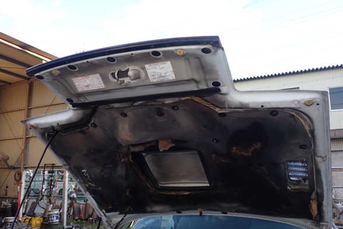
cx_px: 175
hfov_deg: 58.7
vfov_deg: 41.1
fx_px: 305
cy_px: 115
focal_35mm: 32
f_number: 6.3
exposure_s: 1/30
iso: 160
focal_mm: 5.4
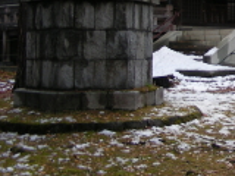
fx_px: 645
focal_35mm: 95
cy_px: -26
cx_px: 289
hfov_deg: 19.3
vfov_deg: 15.1
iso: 50
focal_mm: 6.3
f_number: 3.5
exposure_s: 1/54
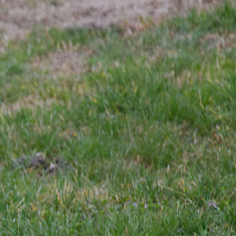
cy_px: 407
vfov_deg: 1.5
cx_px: -536
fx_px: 9194
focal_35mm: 1192
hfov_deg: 1.5
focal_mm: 200
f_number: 4.5
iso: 900
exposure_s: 1/1600
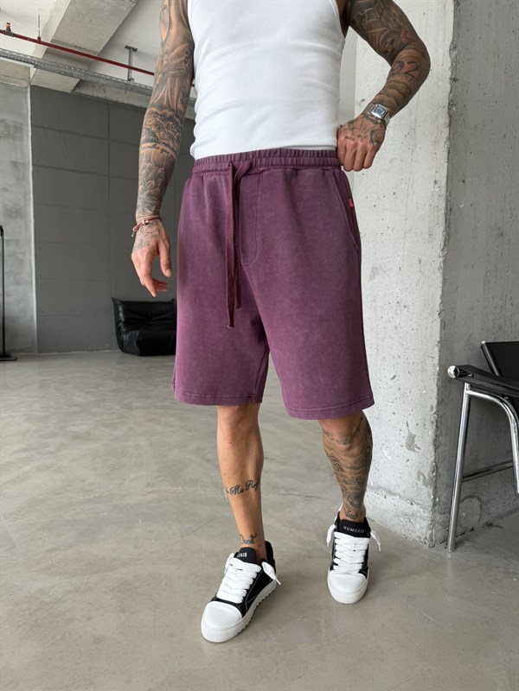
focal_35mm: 24
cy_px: 346
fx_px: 480
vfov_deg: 71.6
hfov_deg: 56.8
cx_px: 260
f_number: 1.78
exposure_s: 1/377
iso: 80
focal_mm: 6.76
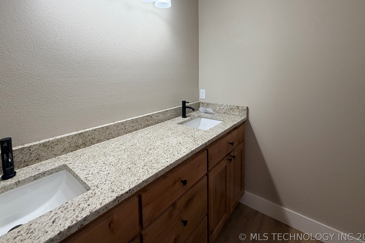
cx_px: 169
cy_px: 85
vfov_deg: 68.8
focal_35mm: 17
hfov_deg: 93.1
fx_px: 172
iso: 125
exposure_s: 1/120
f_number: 2.2
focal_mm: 2.22
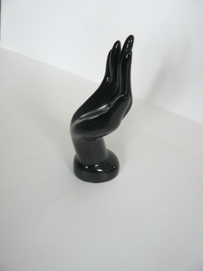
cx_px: 102
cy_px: 136
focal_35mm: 36
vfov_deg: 51.4
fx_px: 281
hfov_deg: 39.7
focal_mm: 6
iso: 200
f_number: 2.8
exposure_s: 1/8
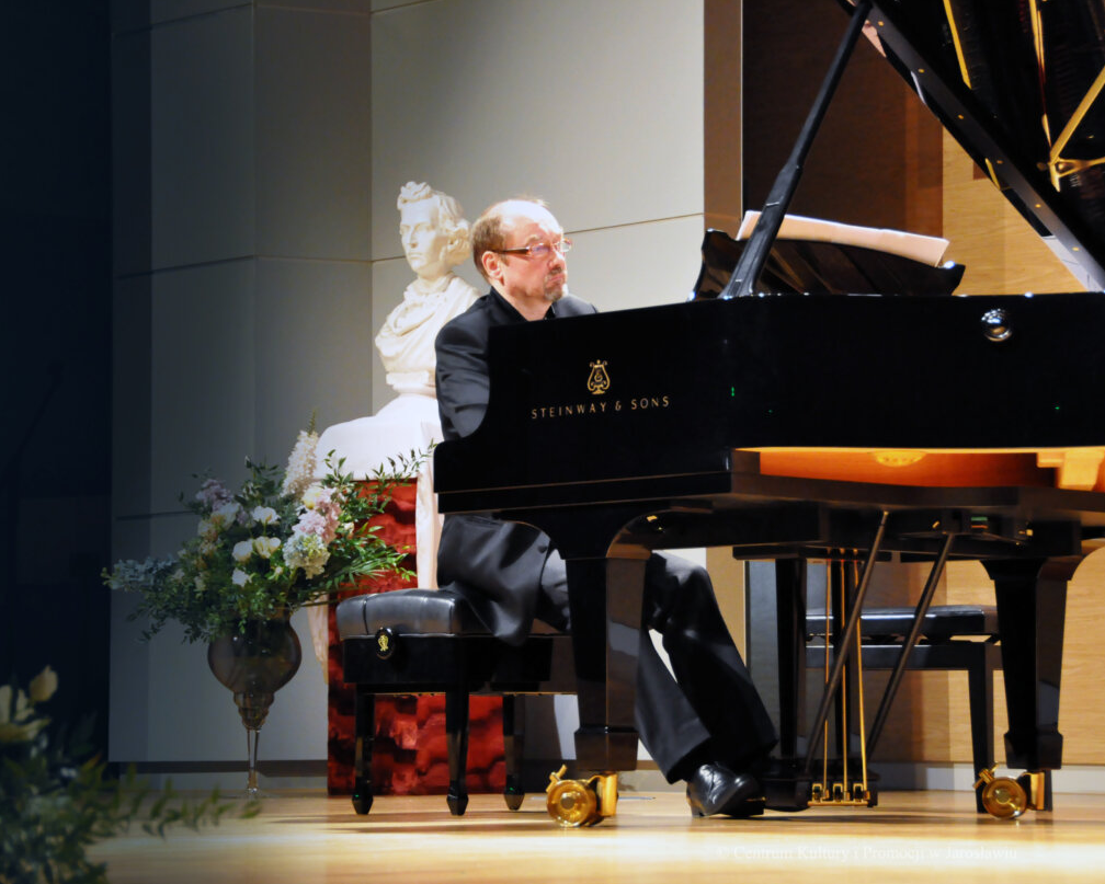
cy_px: 441
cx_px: 527
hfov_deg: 17.4
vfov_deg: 13.9
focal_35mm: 111
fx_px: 3617
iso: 3200
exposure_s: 1/15
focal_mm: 65
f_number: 5
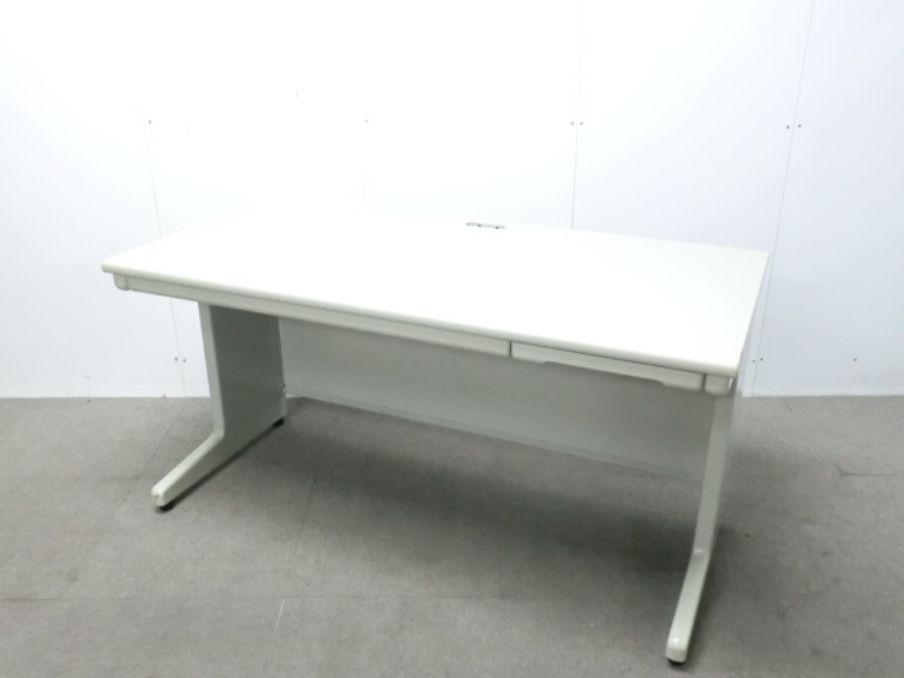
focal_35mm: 32
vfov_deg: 44.2
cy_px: 339
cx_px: 452
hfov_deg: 56.8
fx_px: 836
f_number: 3.5
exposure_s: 1/30
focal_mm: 5.8
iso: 800
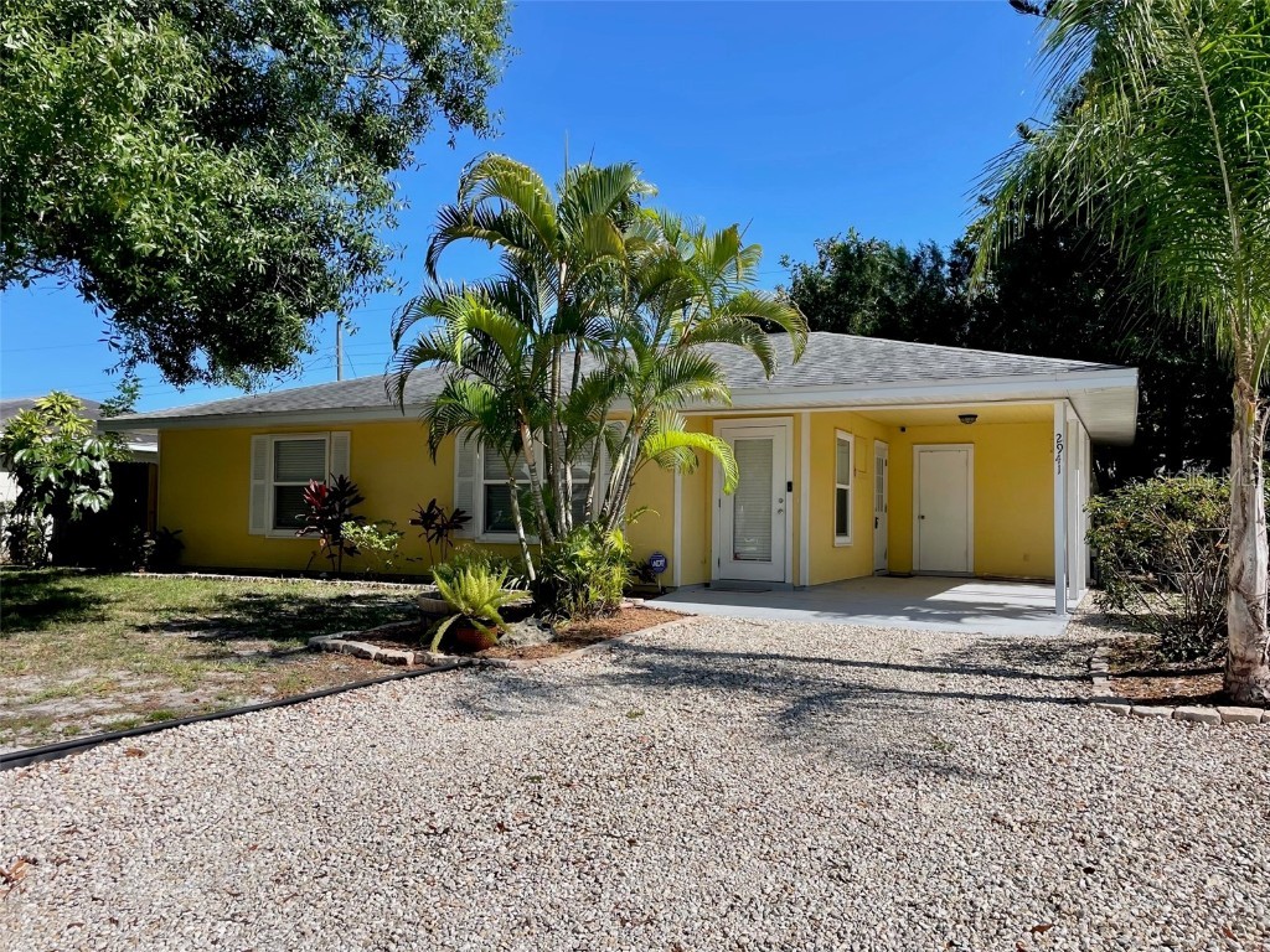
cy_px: 476
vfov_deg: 53.1
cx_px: 635
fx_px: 954
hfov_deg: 67.3
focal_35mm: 26
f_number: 1.6
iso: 32
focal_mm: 4.2
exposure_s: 1/3509
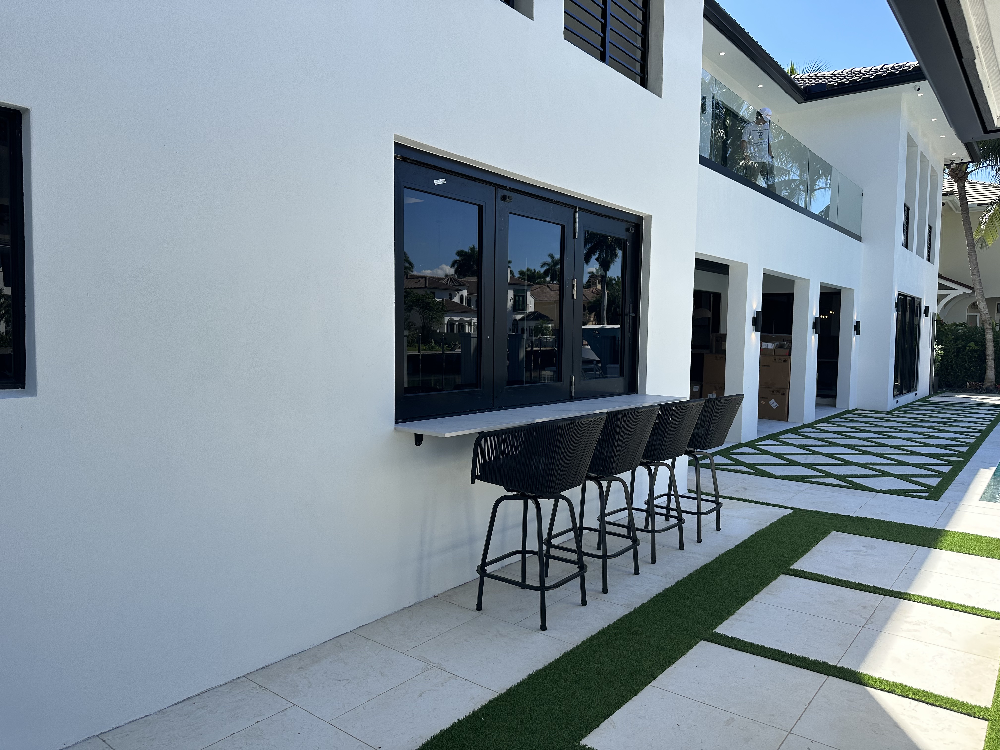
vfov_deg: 56.8
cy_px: 375
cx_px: 500
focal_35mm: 24
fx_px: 693
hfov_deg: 71.6
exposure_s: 1/2252
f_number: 1.78
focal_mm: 6.86
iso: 80
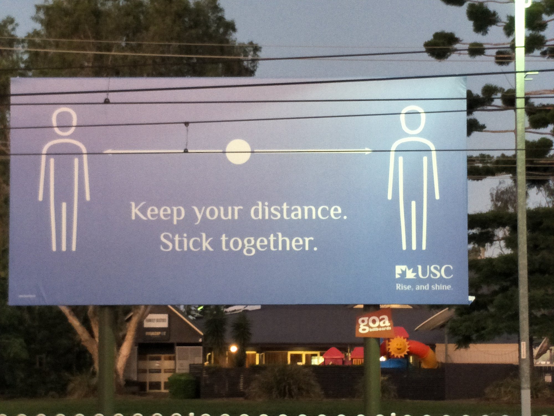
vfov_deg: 56.8
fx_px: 384
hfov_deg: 71.6
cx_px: 277
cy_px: 208
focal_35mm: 24
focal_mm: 4.1
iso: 460
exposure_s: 1/33
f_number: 1.7
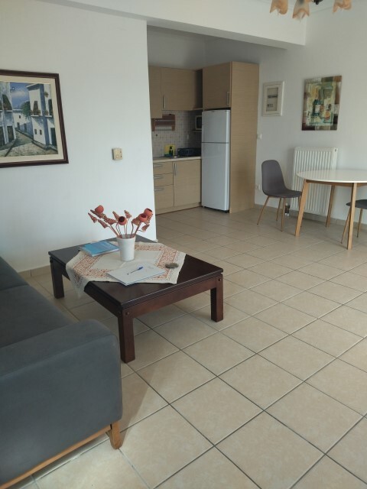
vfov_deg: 65.3
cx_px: 184
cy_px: 244
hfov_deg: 51.4
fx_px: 382
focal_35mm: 27
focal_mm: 4.74
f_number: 1.79
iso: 169
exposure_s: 1/100
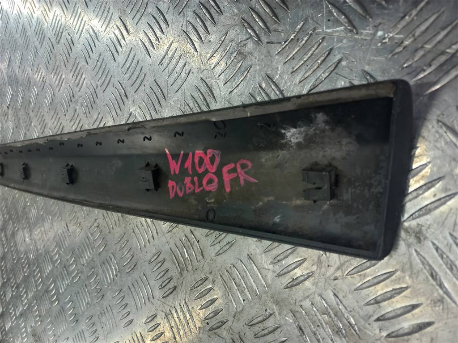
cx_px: 229
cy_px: 172
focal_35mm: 25
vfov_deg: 54.9
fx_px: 331
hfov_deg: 69.4
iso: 40
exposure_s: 1/50
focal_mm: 4.6
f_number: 1.8
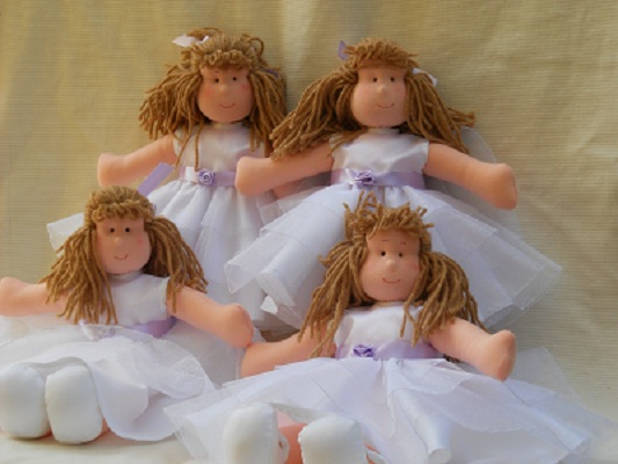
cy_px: 232
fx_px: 1375
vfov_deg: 19.1
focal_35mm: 77
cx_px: 309
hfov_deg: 25.3
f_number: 4.4
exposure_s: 1/160
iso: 80
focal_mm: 12.71
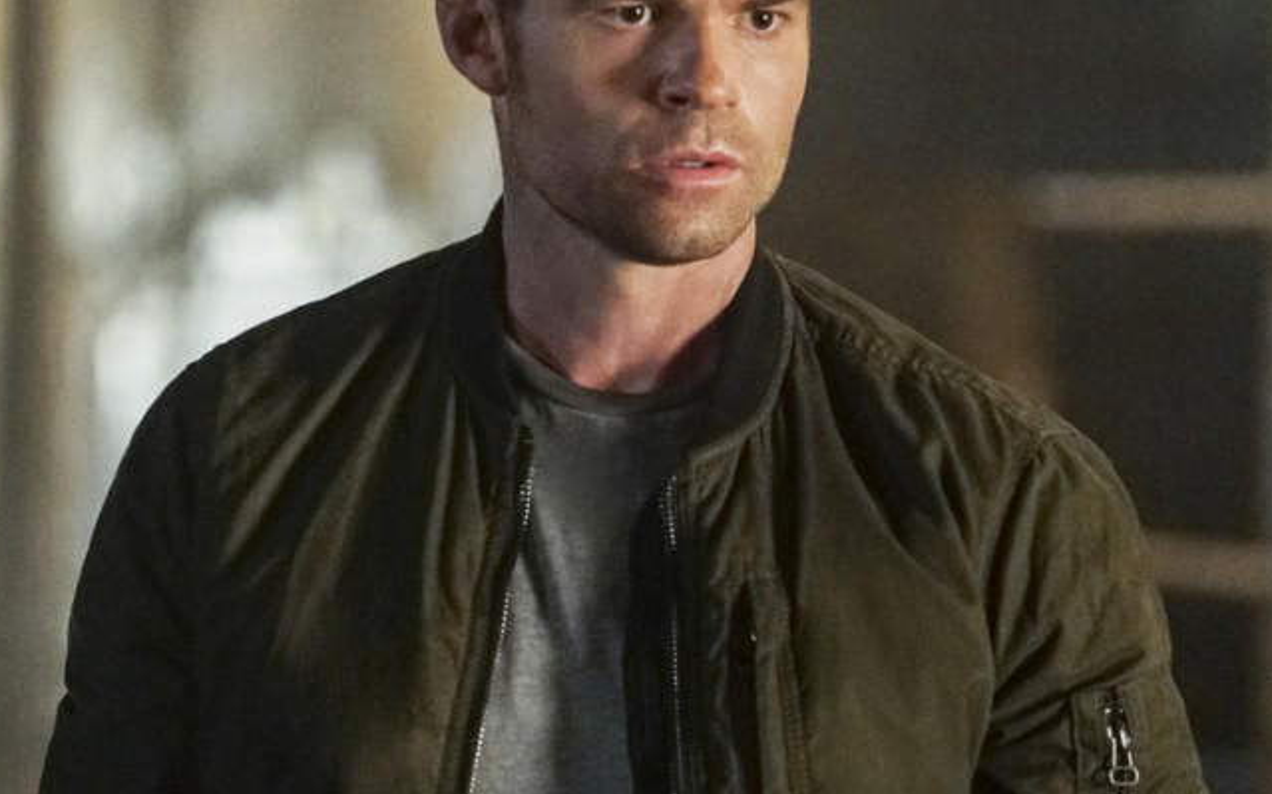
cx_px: 677
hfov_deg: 6.4
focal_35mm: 327
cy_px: 328
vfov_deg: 4.0
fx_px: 11333
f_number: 4
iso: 12800
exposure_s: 1/60
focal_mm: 200
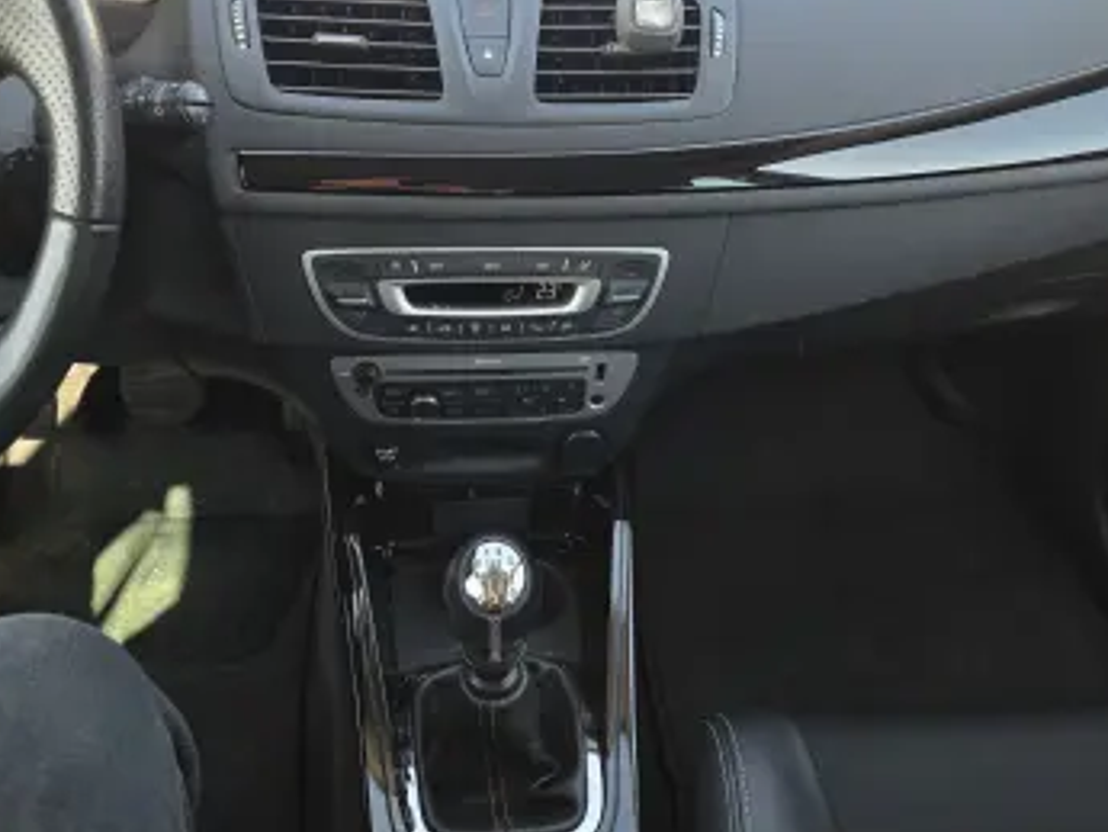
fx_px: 768
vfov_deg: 56.8
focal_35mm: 24
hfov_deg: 71.6
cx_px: 552
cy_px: 402
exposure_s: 1/180
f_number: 1.7
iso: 50
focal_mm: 6.3
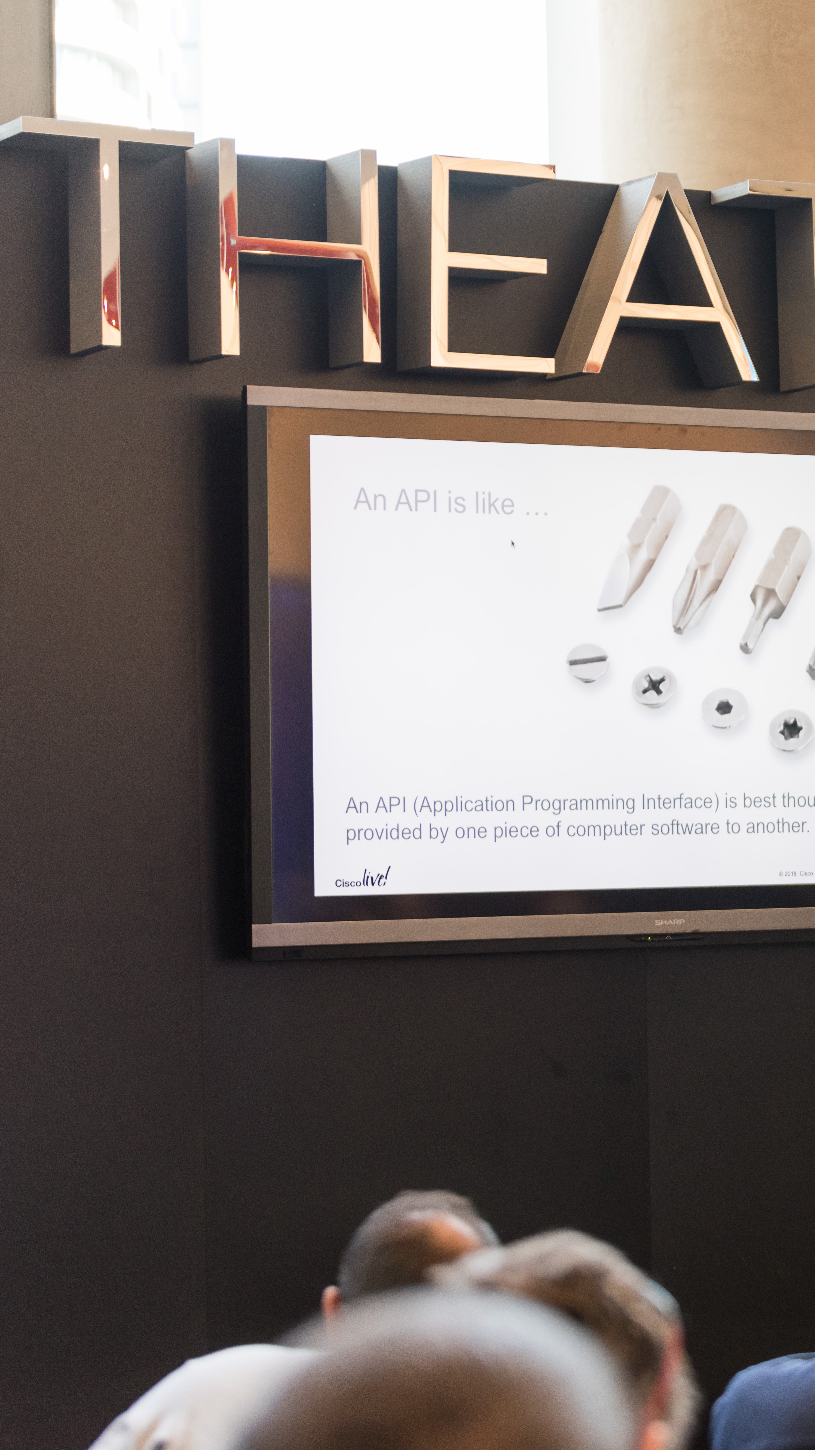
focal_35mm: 118
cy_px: 725
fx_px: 4534
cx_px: 1045
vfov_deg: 18.2
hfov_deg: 10.1
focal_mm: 75
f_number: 3.2
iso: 1000
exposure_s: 1/160
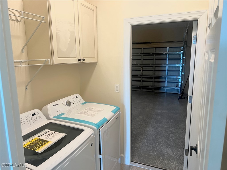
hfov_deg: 67.3
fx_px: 170
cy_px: 85
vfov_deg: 53.1
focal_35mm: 26
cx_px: 114
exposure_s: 1/60
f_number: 1.5
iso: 80
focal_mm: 5.7
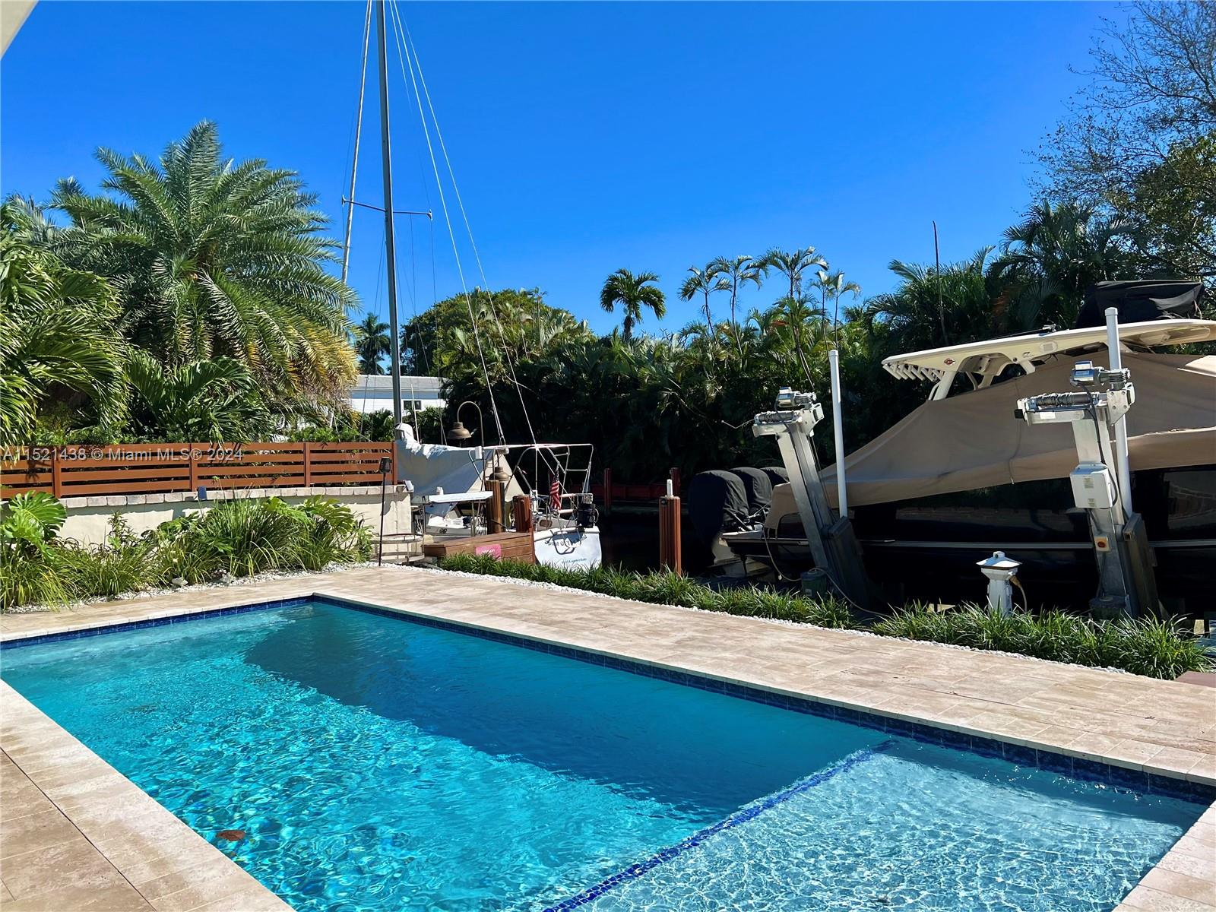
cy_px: 456
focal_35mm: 26
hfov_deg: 67.3
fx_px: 913
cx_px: 608
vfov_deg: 53.1
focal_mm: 5.7
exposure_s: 1/4444
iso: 50
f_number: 1.5
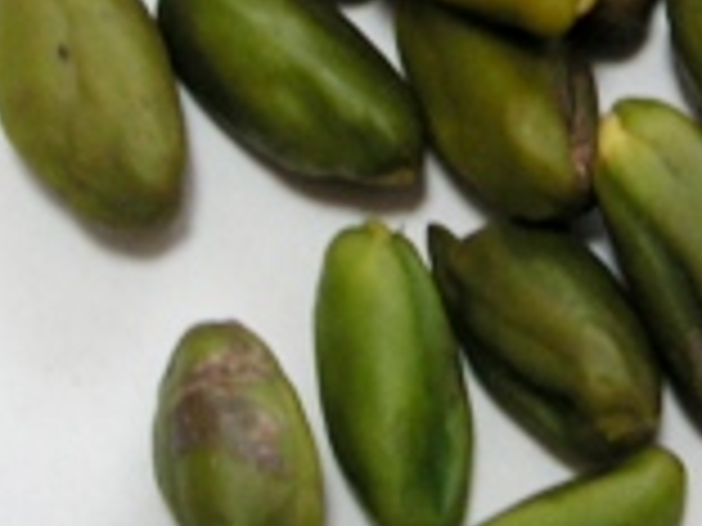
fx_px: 3164
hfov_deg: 12.4
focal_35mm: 156
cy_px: -153
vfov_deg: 9.4
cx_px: 774
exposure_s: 1/8
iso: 100
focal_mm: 6.3
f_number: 3.3
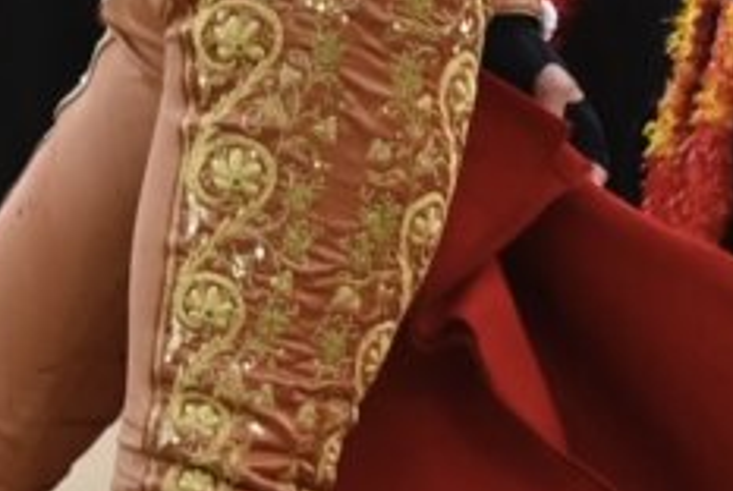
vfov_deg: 0.8
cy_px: 76
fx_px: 33536
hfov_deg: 1.3
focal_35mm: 1645
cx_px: 717
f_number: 4.5
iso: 1600
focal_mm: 200
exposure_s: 1/640
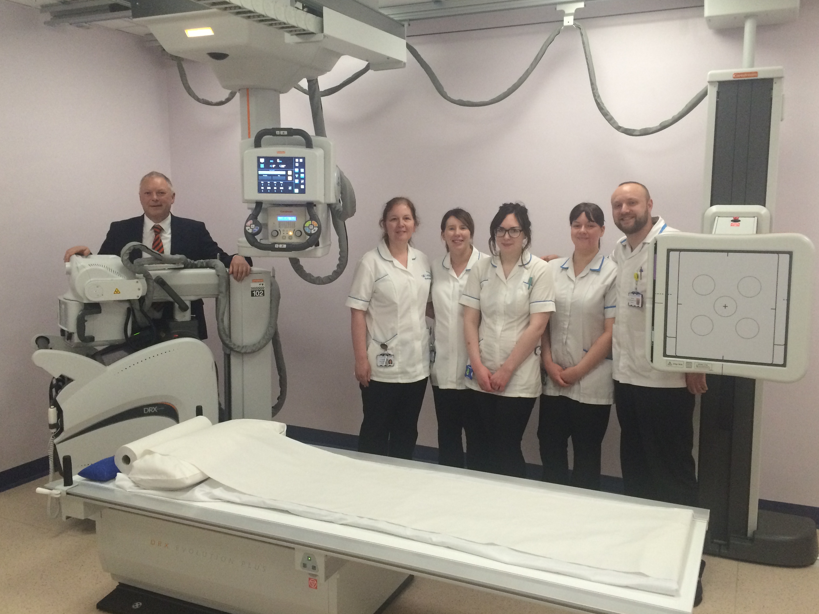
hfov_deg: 58.3
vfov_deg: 45.4
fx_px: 733
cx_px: 417
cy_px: 289
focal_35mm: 31
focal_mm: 4.15
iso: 200
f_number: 2.2
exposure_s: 1/33
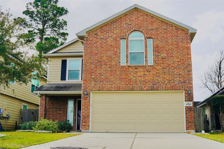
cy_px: 74
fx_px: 261
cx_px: 112
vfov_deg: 31.9
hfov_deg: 46.4
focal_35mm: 42
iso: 100
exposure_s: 1/100
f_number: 6.3
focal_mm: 28
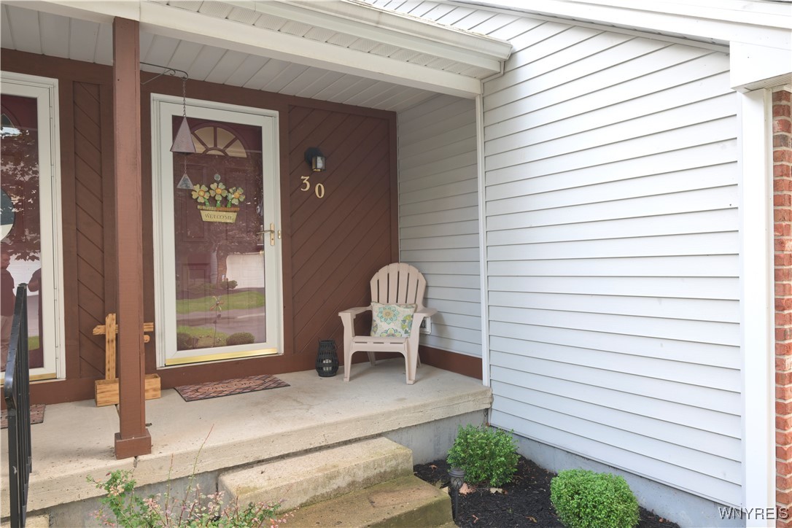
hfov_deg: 73.7
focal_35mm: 24
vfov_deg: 53.1
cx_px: 396
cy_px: 264
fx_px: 528
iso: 400
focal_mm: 24
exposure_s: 1/1.6
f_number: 13
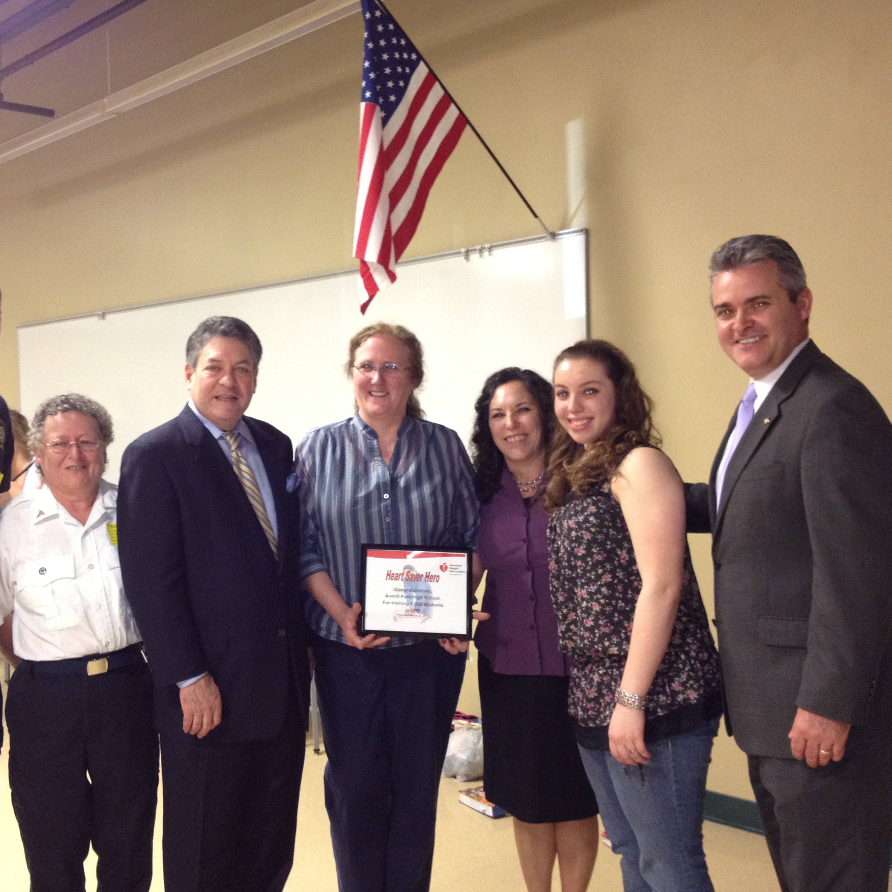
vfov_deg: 40.0
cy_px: 442
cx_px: 322
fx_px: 1224
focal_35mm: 42
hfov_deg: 39.7
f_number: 2.4
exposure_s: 1/20
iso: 200
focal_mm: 4.28
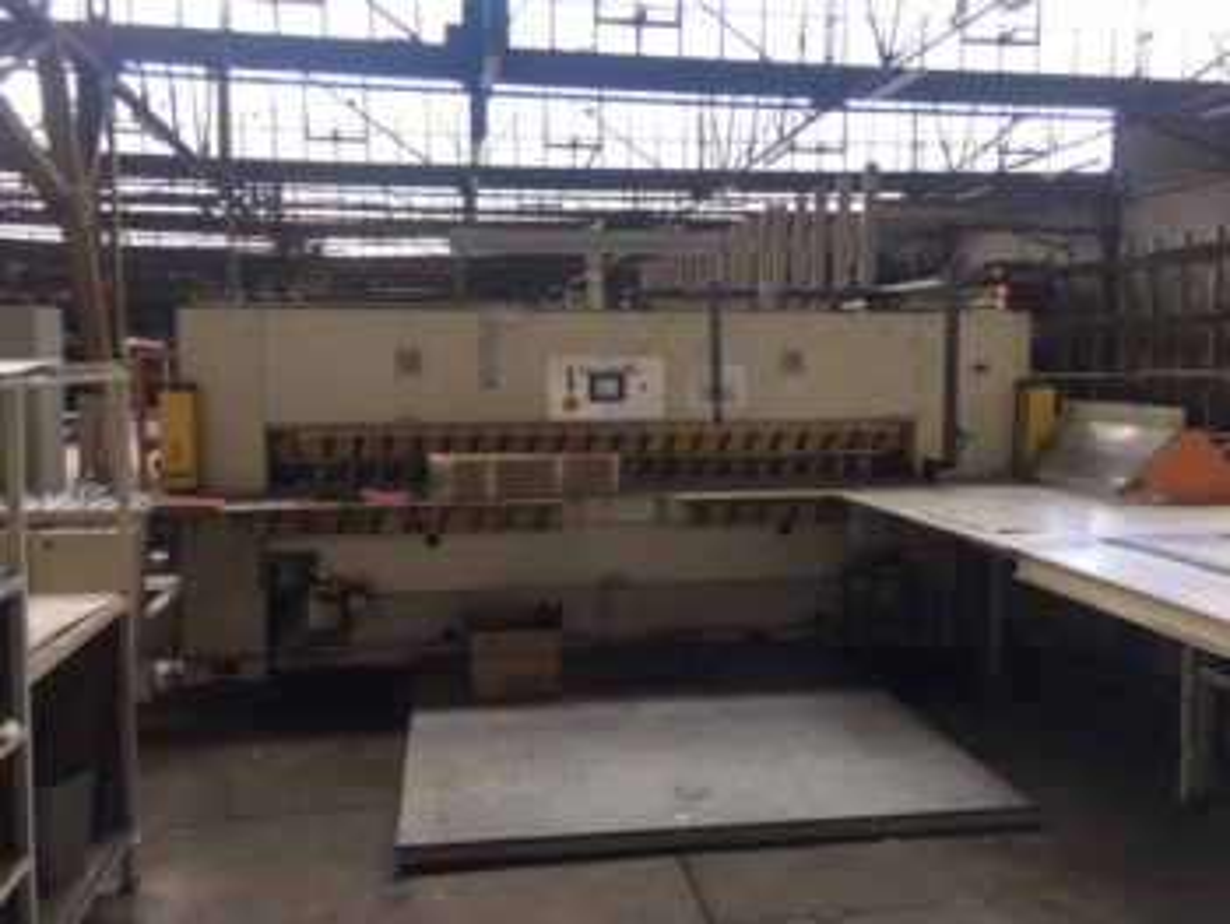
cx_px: 615
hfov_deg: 61.6
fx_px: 1031
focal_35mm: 29
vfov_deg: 48.3
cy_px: 462
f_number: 2.2
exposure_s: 1/50
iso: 32
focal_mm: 4.15
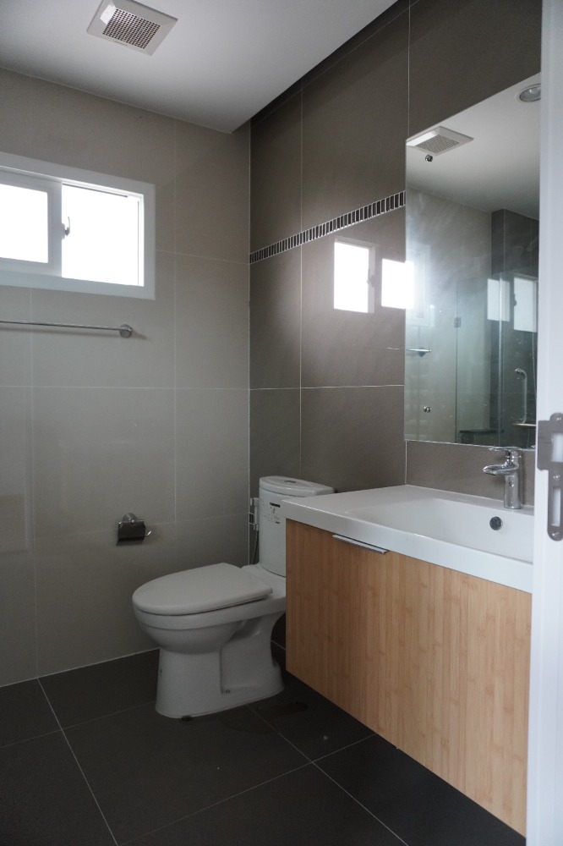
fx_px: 563
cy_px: 423
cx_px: 282
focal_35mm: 24
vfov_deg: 73.8
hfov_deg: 53.1
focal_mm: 16
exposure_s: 1/160
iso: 1600
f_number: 3.5
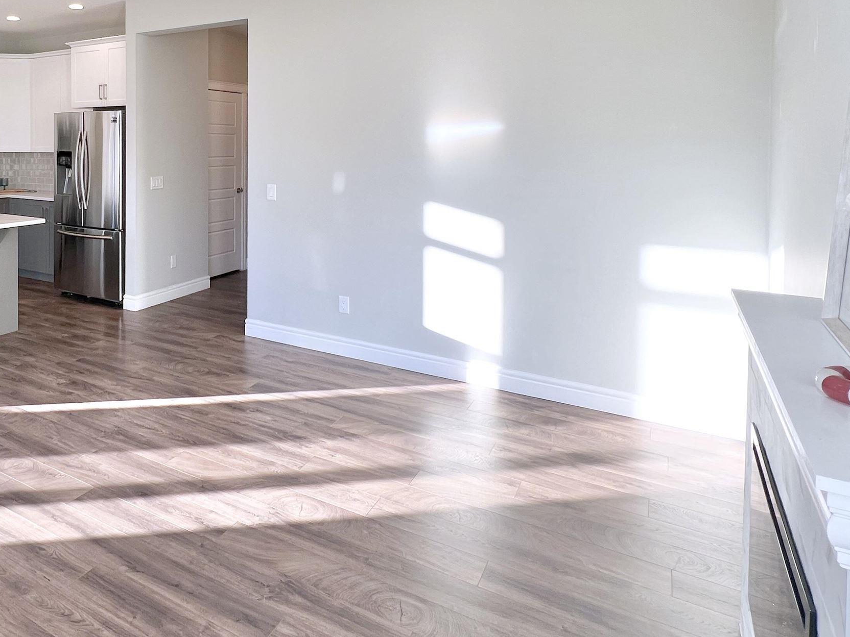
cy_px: 156
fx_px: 589
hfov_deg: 67.9
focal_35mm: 24
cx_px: 233
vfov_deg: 54.1
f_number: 1.8
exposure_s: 1/120
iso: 50
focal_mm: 1.57
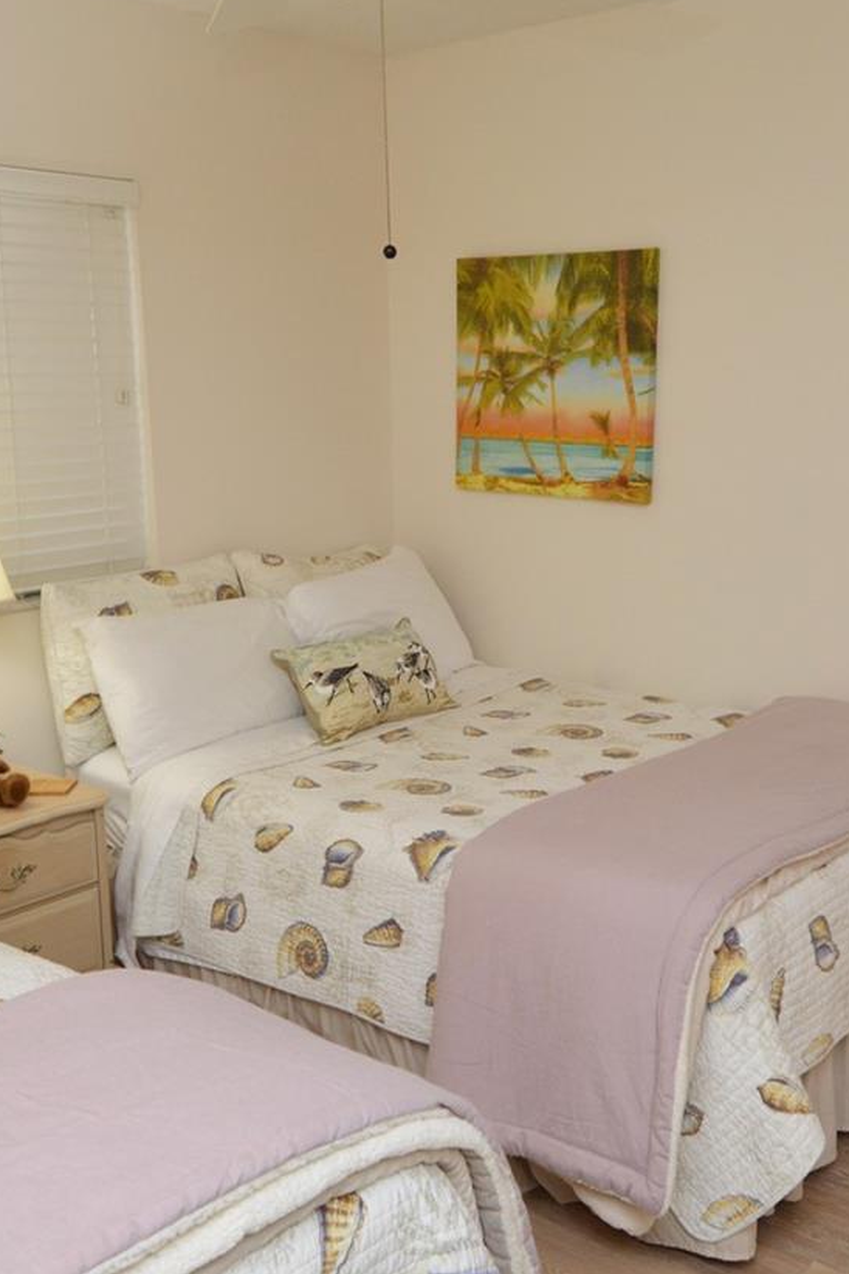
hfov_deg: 37.8
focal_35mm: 35
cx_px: 462
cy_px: 611
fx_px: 1238
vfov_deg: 54.4
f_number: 4
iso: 400
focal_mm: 12
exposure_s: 1/60
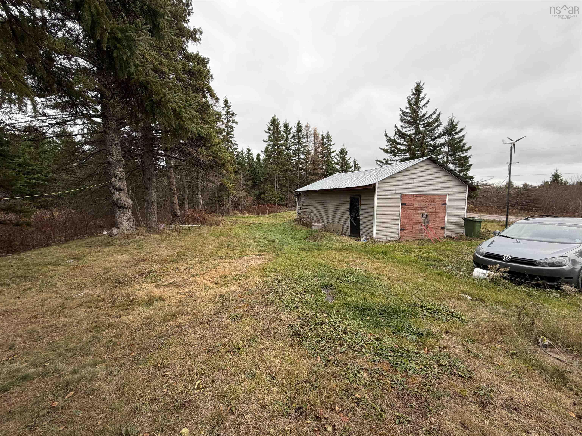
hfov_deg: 102.1
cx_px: 291
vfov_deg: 85.7
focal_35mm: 14
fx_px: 235
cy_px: 218
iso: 40
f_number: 2.2
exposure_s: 1/139
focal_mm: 2.22
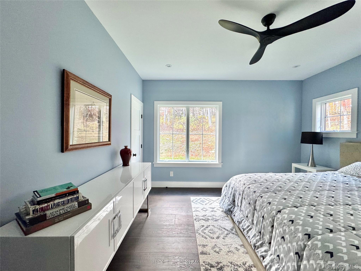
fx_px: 146
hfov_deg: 102.1
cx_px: 180
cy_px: 136
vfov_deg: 85.7
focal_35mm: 14
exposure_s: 1/120
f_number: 2.2
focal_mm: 2.22
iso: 200
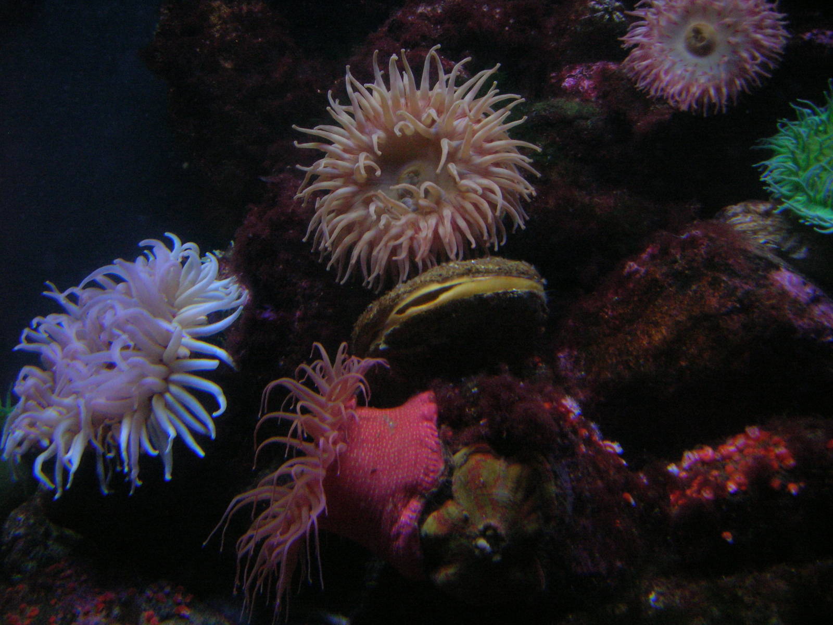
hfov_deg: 54.0
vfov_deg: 41.8
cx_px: 416
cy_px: 312
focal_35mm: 34
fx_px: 818
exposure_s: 1/60
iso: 200
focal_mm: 5.7
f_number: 2.9
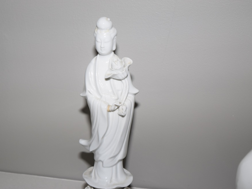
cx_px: 111
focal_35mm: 79
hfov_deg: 24.7
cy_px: 94
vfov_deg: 18.7
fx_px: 575
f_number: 5.3
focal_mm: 48
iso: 280
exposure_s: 1/60
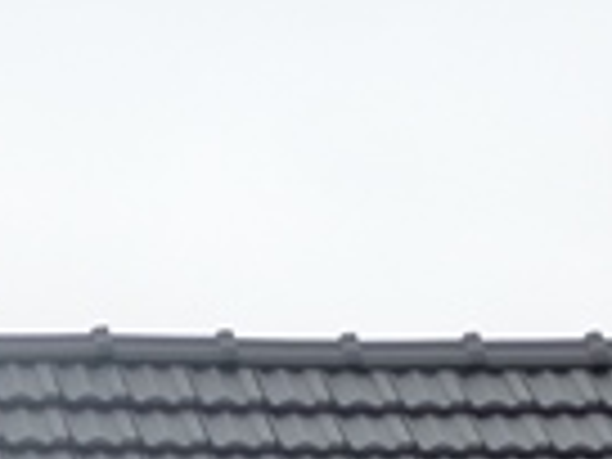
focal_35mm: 476
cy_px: 1107
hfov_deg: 4.2
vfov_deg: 3.1
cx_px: 220
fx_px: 8416
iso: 160
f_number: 3.5
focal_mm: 14.5
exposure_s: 1/100
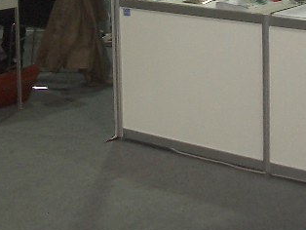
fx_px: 1009
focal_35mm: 114
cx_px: 111
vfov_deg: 12.3
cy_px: -123
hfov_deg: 17.2
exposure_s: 1/40
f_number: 2.6
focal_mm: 5.8
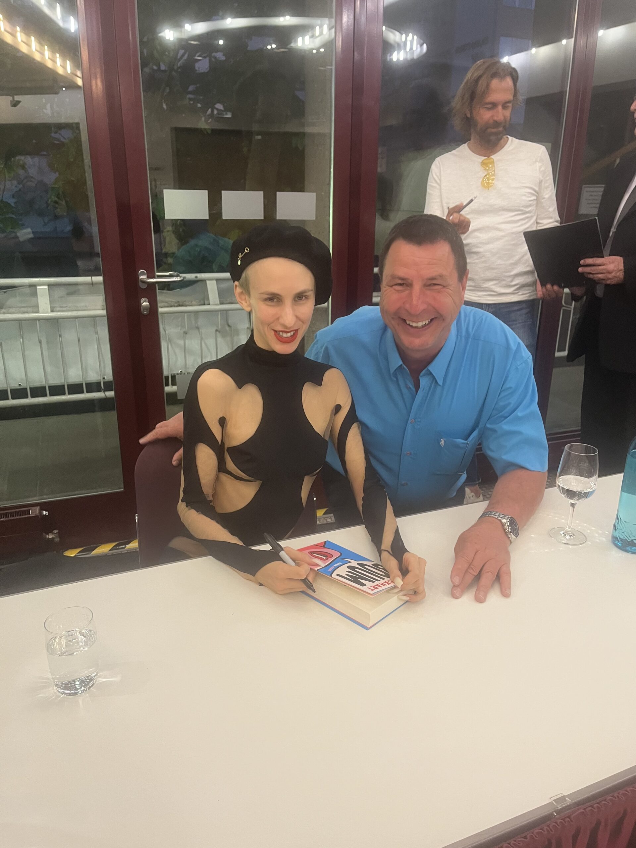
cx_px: 318
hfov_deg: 53.1
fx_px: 637
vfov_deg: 67.3
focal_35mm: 26
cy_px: 424
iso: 200
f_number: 1.6
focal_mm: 5.1
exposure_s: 1/50
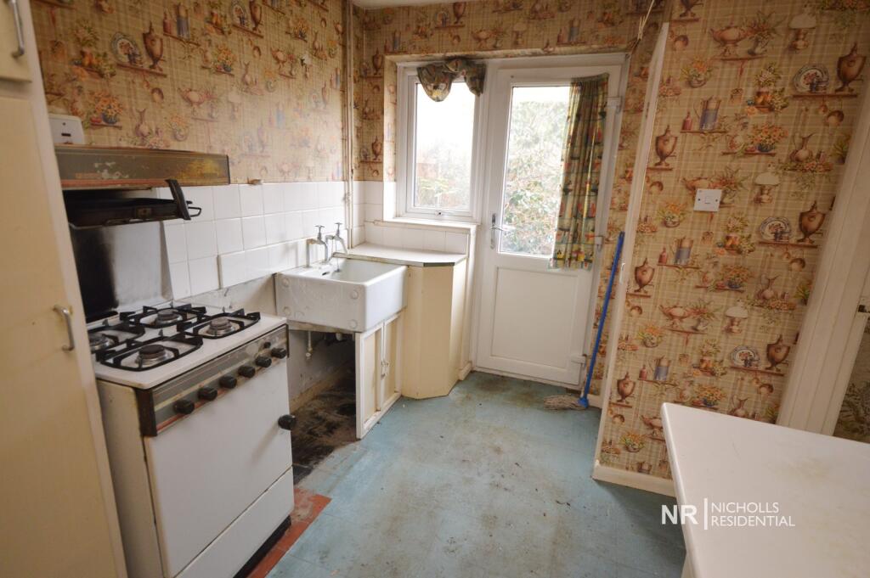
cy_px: 289
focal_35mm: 20
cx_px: 435
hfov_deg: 85.5
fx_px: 471
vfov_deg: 63.1
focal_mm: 13
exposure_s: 1/25
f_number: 4.5
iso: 800
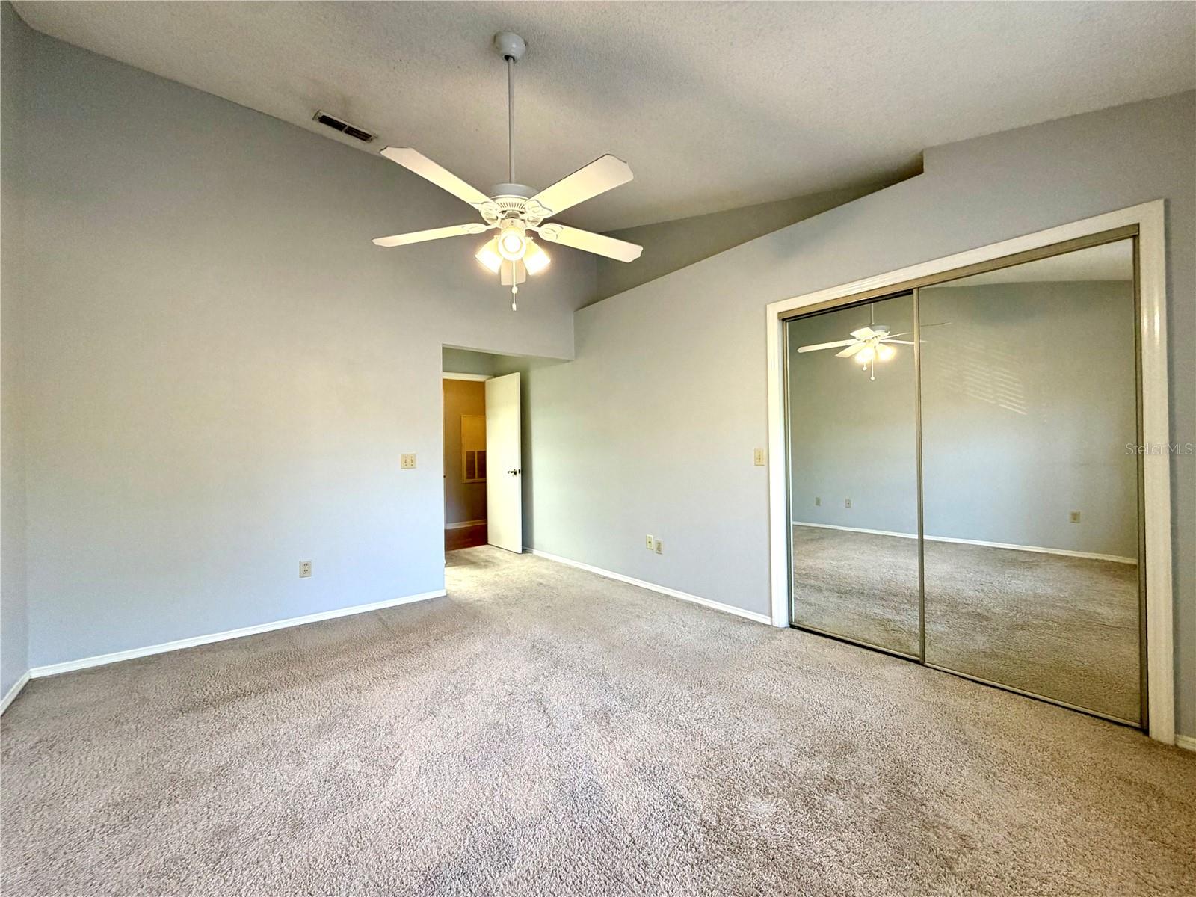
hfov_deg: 102.1
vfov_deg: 85.7
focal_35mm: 14
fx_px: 484
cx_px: 598
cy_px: 448
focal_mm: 2.22
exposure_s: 1/60
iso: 160
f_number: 2.2
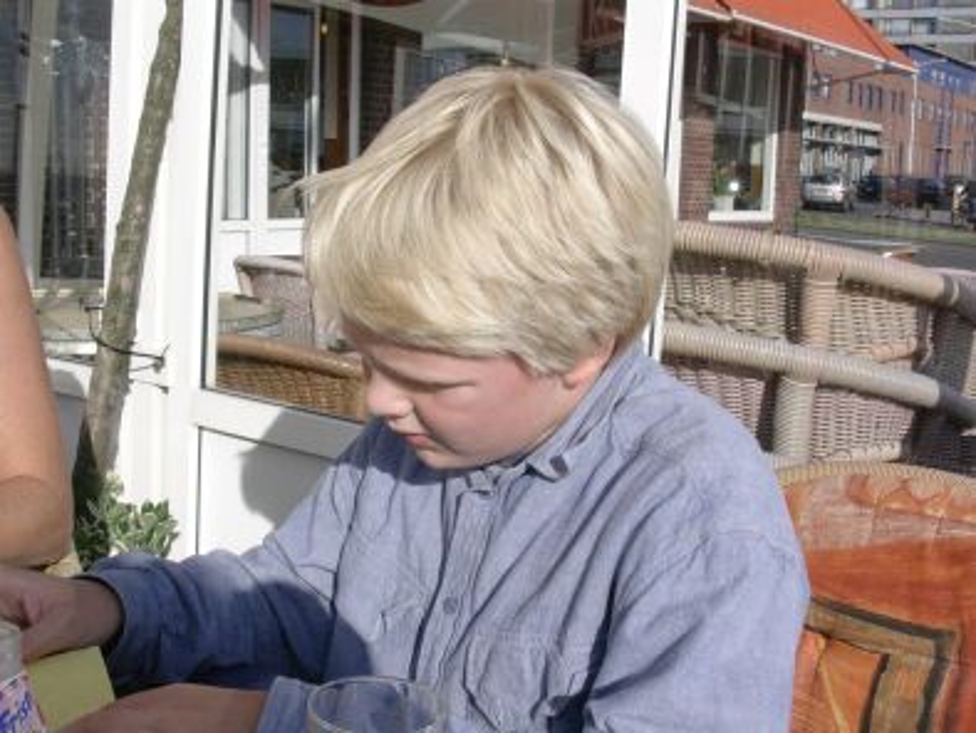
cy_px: 366
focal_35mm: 45
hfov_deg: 42.1
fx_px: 1270
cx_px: 488
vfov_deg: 32.2
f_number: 5.8
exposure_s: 1/406
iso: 70
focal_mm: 6.7
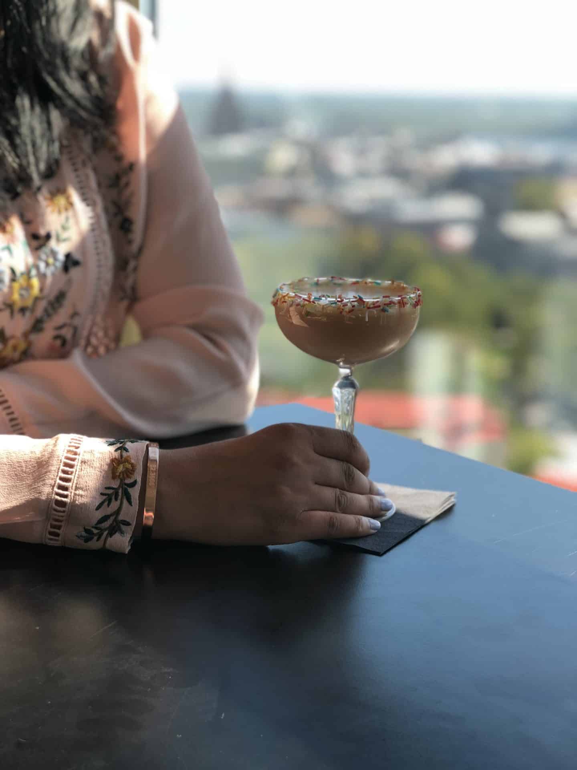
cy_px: 385
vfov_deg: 33.8
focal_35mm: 57
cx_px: 288
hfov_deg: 25.7
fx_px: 1267
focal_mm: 6.6
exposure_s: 1/100
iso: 20
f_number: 2.8
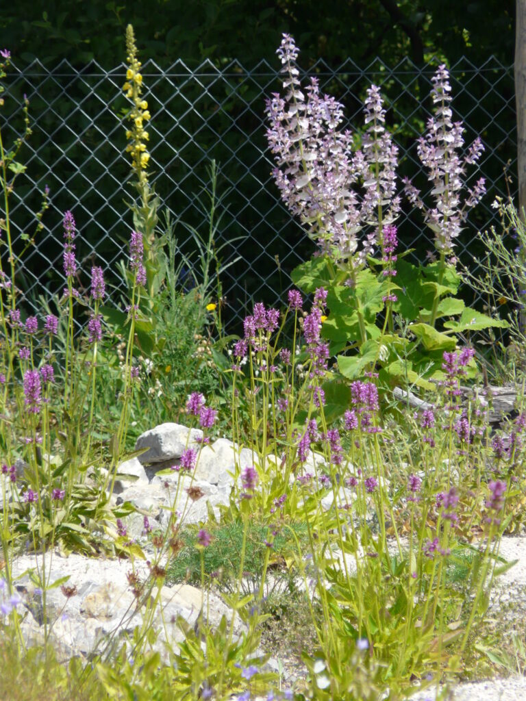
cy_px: 350
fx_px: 10211
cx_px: 263
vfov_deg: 3.9
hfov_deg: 3.0
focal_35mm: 504
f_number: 5.6
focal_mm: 82.8
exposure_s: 1/400
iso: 100
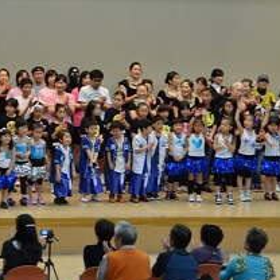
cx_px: 48
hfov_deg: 11.1
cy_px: 88
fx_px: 1437
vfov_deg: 11.1
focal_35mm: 157
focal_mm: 52
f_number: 4.8
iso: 640
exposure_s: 1/60
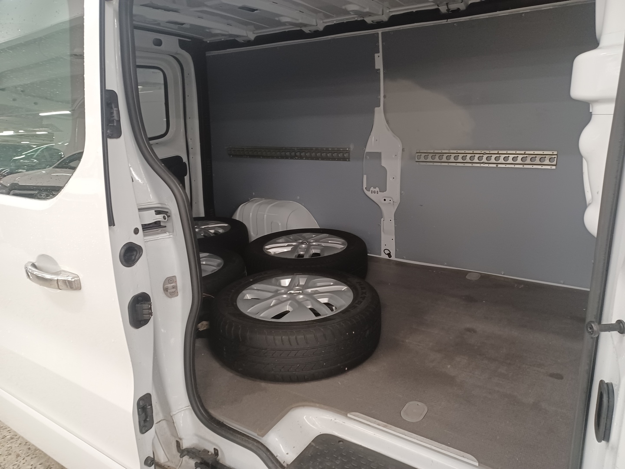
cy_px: 234
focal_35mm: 25
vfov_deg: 54.9
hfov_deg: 69.4
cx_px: 312
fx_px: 451
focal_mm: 4.6
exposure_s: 1/25
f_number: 1.8
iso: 400
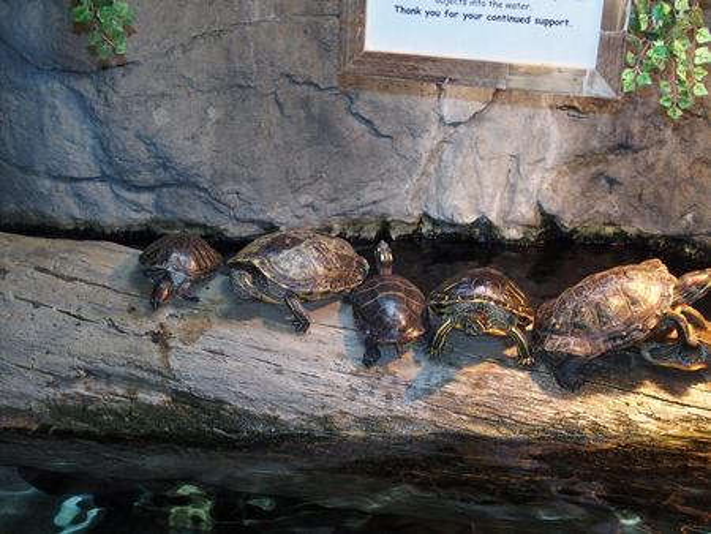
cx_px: 356
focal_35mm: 62
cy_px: 267
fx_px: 1274
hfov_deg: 31.2
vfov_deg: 23.7
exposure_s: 1/60
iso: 500
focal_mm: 13.2
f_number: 2.8
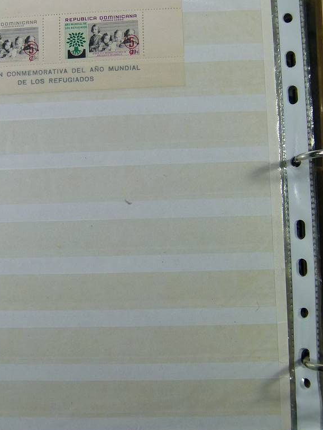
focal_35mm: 48
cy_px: 196
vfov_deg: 39.6
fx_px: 597
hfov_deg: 30.1
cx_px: 117
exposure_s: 1/125
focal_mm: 6.5
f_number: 3.1
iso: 100
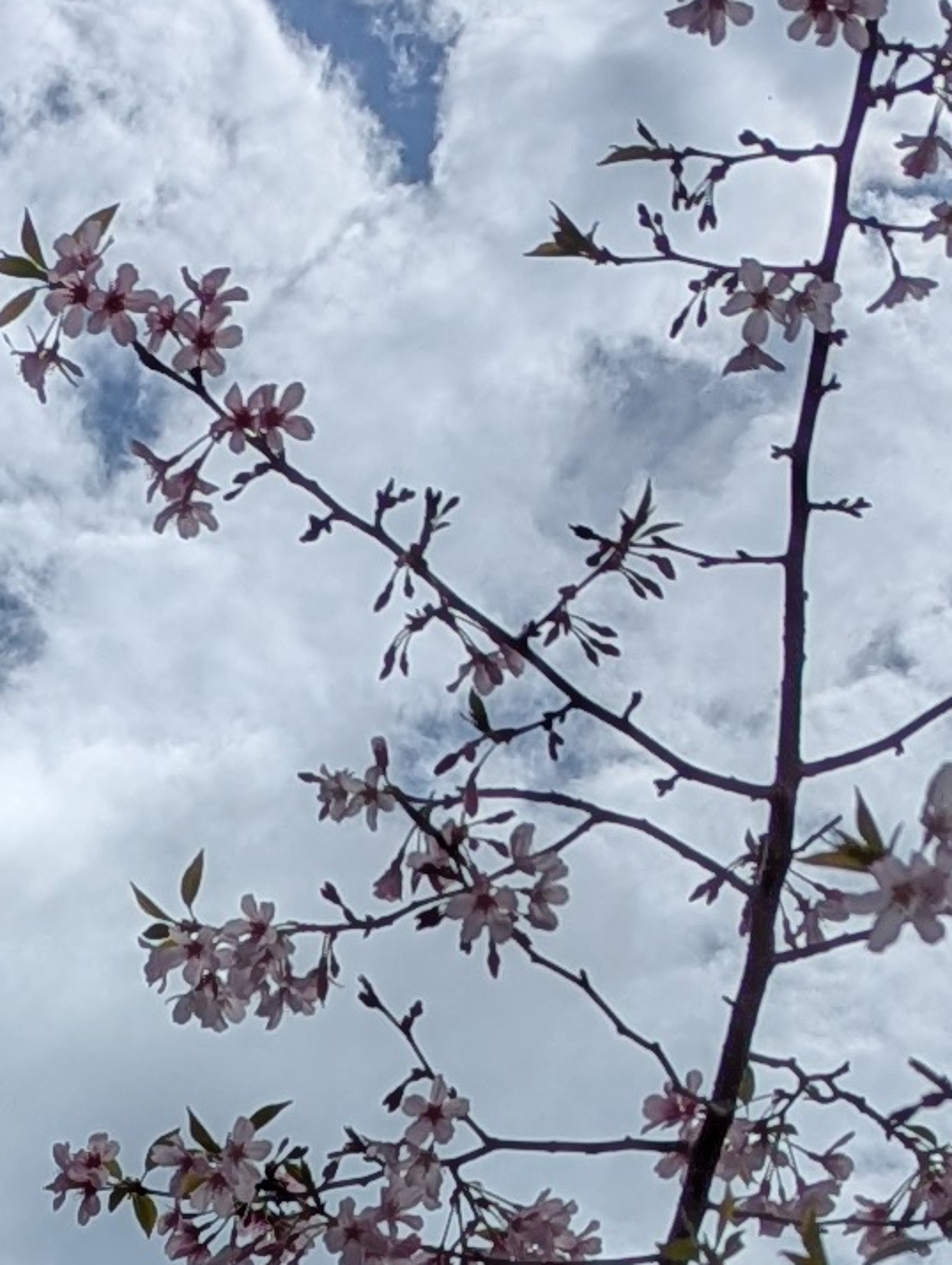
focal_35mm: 137
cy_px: 2376
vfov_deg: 12.9
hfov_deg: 10.5
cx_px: -400
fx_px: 5013
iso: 36
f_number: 1.85
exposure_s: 1/10309
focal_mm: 6.81
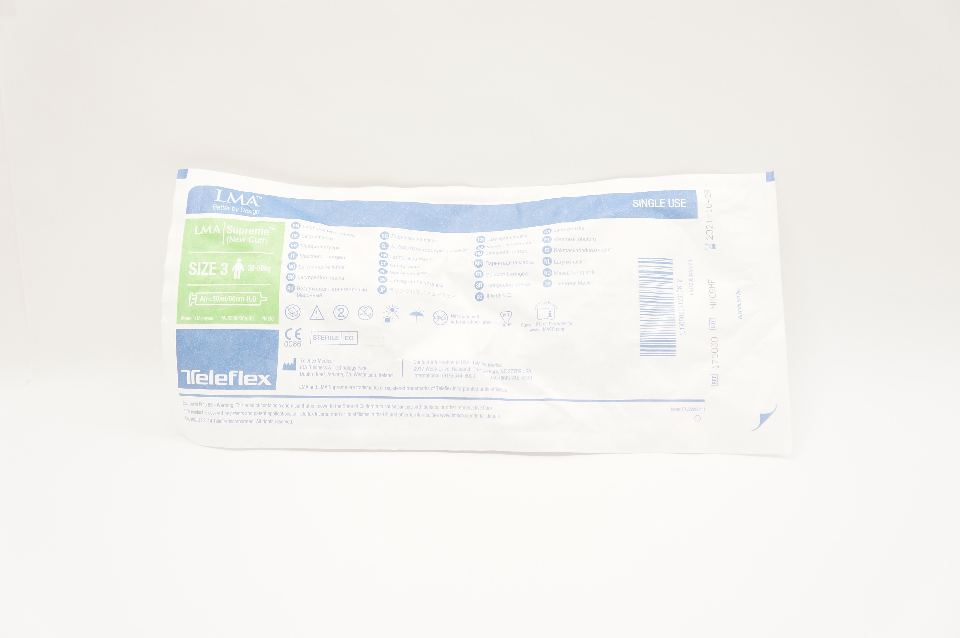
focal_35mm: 44
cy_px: 319
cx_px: 480
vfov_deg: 30.8
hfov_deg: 45.0
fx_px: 1159
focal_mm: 29
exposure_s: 1/60
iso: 400
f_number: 5
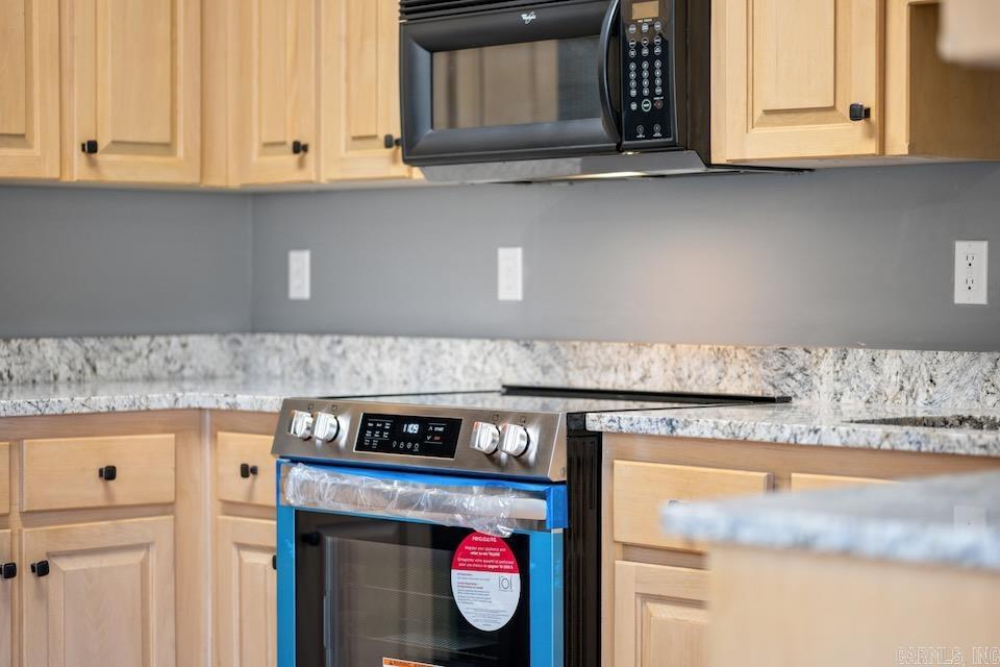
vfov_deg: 16.1
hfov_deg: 23.9
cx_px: 500
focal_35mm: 85
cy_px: 334
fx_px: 2361
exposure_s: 1/160
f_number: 1.8
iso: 1250
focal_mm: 85
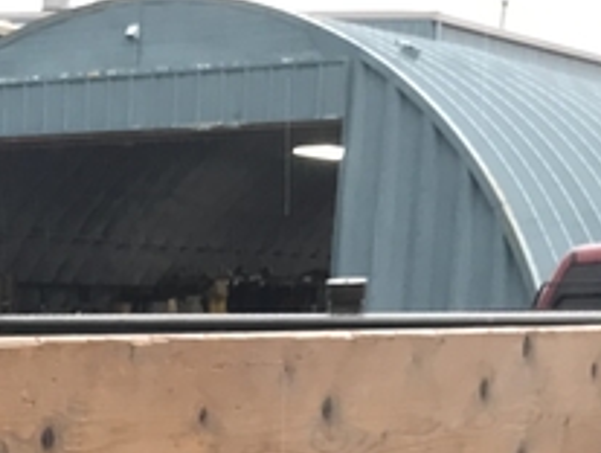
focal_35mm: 108
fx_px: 1878
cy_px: 740
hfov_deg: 16.7
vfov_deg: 12.8
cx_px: -261
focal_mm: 3.99
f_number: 1.8
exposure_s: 1/120
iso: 40
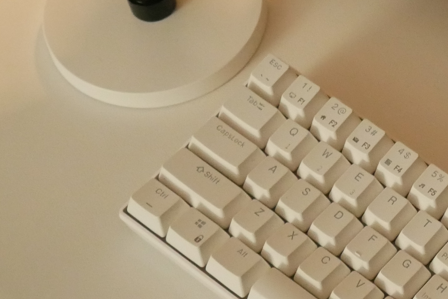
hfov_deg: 15.5
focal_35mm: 124
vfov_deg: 11.1
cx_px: 635
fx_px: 1543
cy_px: 178
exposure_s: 1/80
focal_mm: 20
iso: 3200
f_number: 4.4
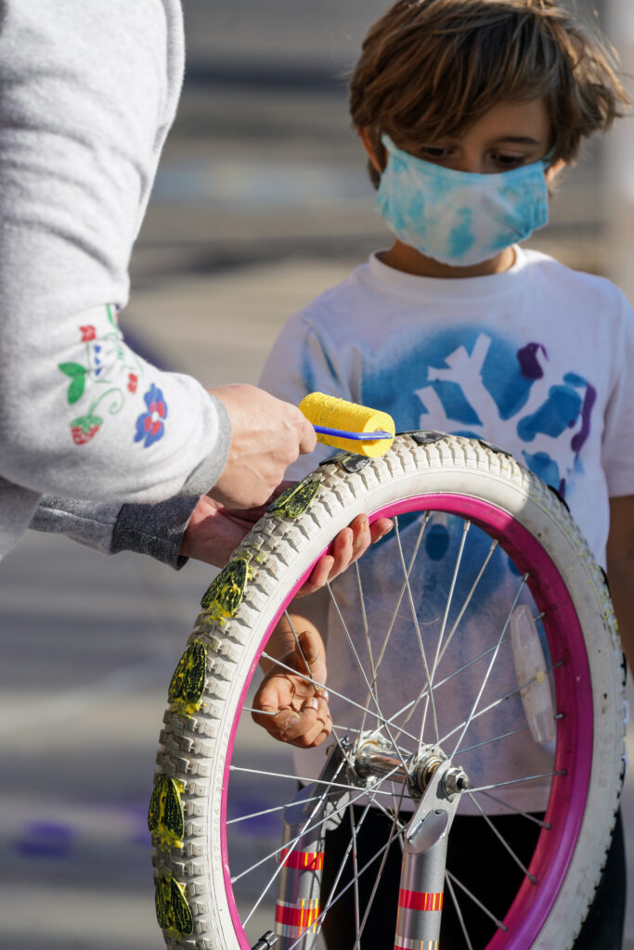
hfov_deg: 6.9
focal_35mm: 200
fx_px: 5281
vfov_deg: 10.3
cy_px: 475
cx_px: 317
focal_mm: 200
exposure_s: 1/320
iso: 100
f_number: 5.6
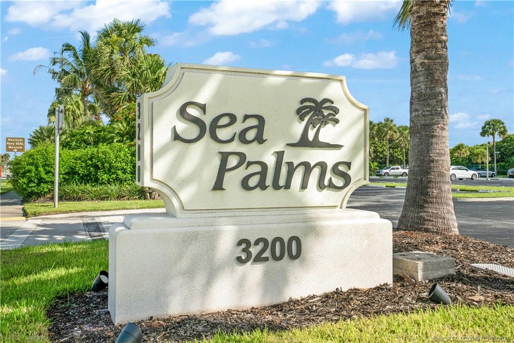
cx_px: 257
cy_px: 172
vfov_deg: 37.9
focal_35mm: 35
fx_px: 500
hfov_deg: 54.4
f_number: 8
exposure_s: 1/1250
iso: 2000
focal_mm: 35
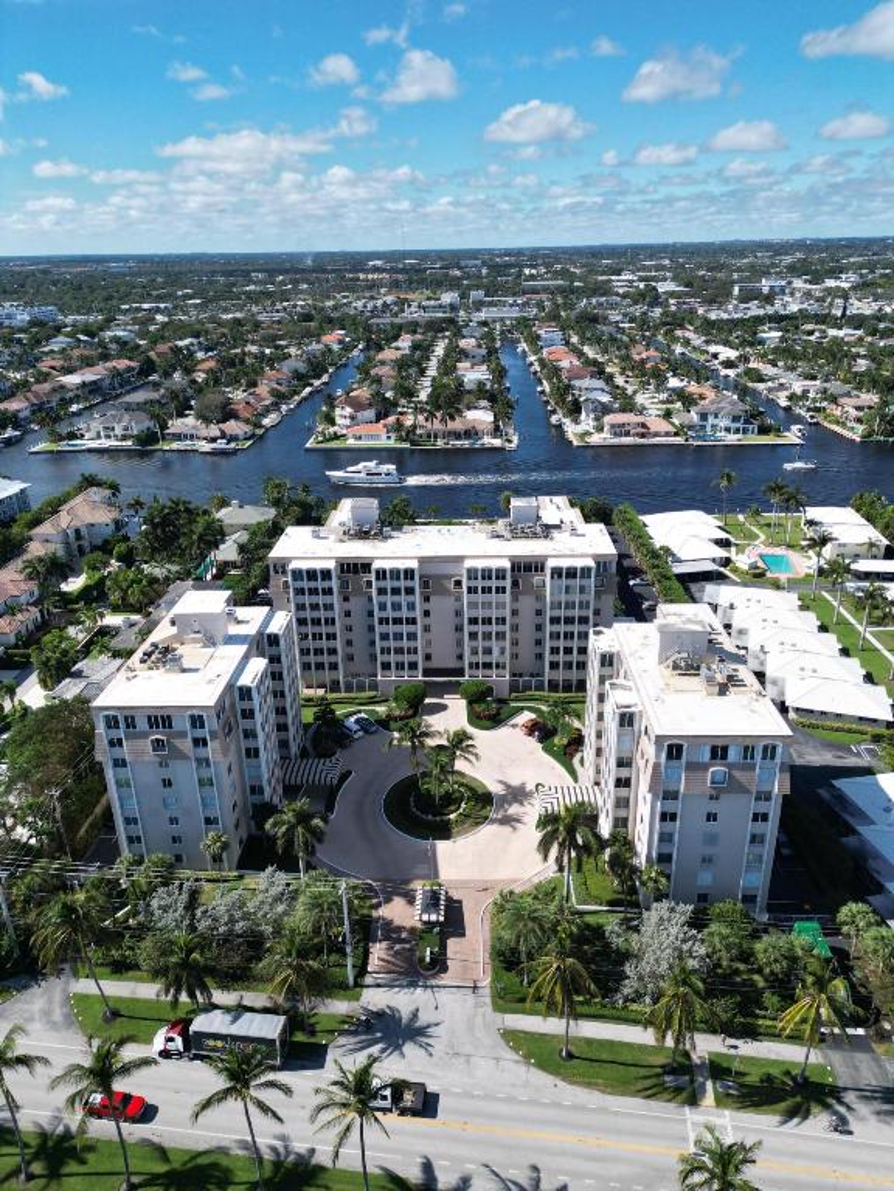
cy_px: 596
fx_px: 826
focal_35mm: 24
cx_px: 447
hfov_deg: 56.8
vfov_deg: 71.6
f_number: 1.7
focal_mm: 6.72
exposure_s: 1/4000
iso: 150
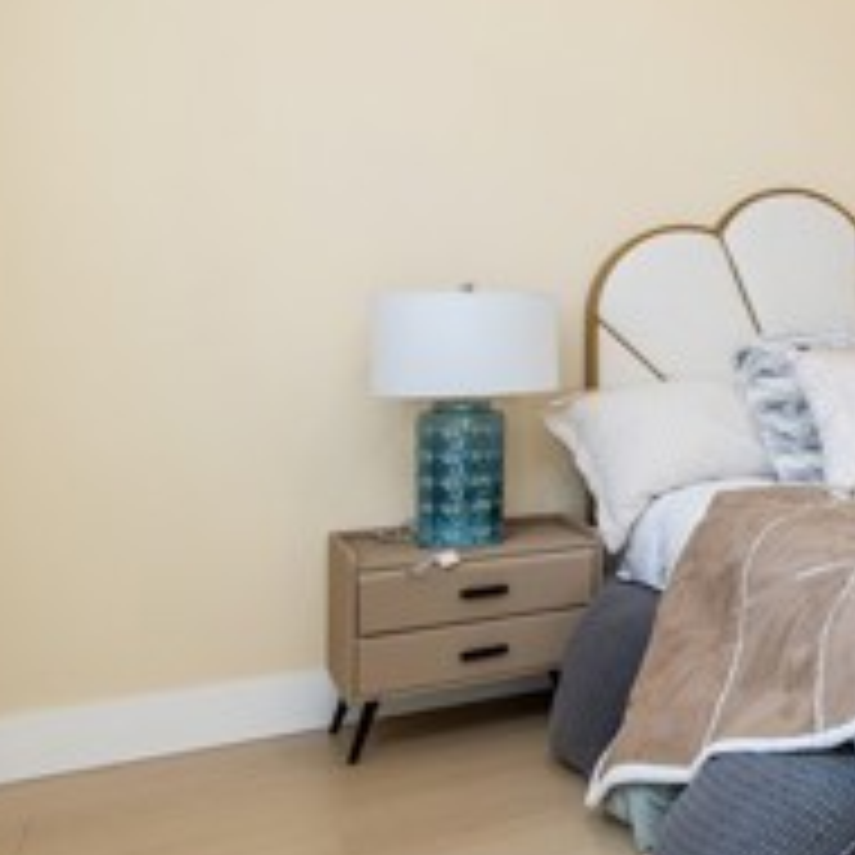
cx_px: 1192
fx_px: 1118
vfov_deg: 41.8
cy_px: 369
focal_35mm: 40
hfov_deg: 30.1
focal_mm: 14
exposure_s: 1/60
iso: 220
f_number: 4
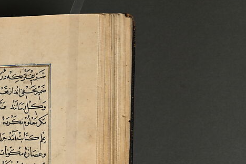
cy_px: 161
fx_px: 998
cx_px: -52
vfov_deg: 9.3
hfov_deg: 13.6
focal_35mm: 146
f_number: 13
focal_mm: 57
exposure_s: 1/30
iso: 250
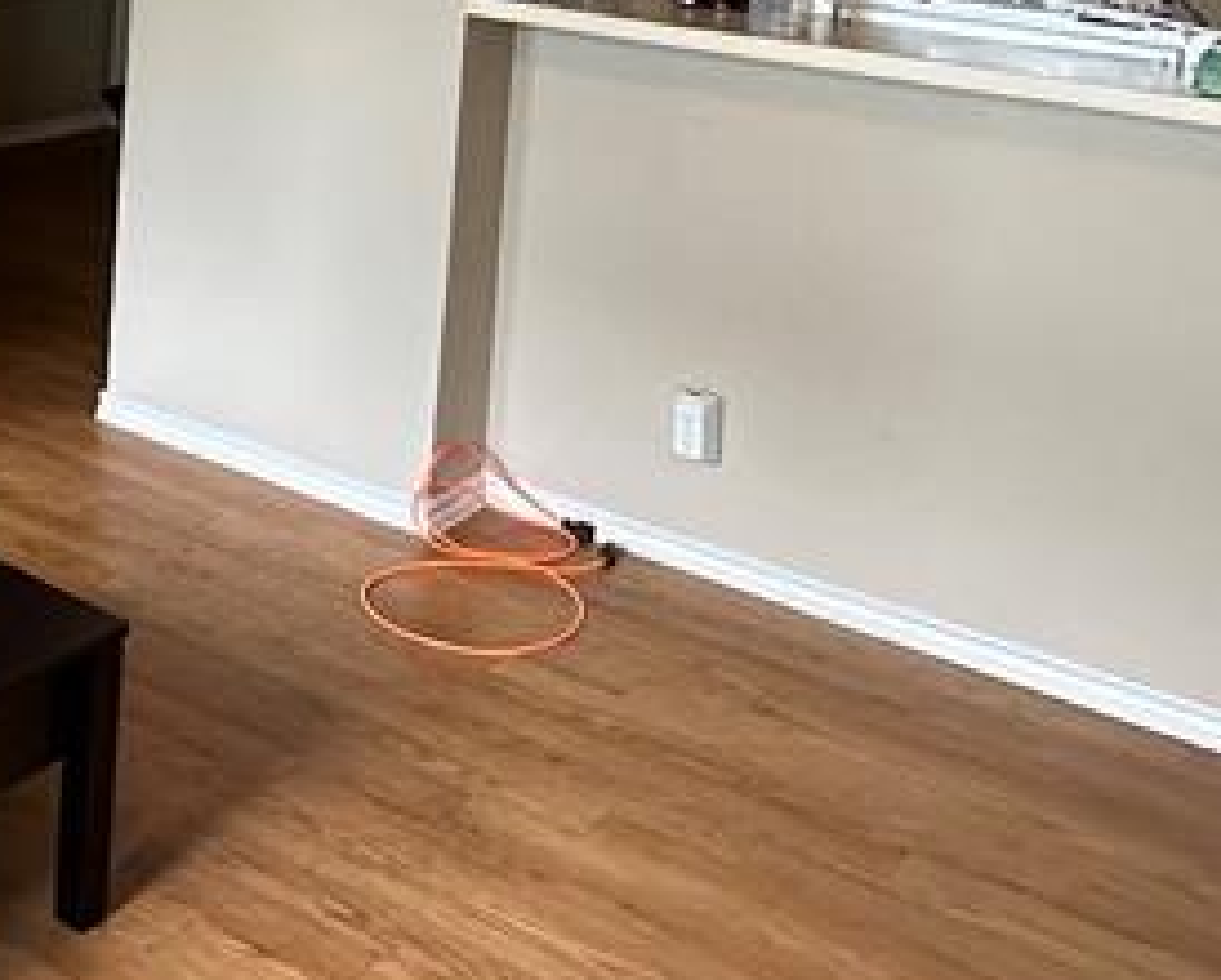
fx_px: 1846
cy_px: -94
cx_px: 223
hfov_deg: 35.3
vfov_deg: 27.3
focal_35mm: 51
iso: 400
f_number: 2.2
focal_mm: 2.22
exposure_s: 1/60
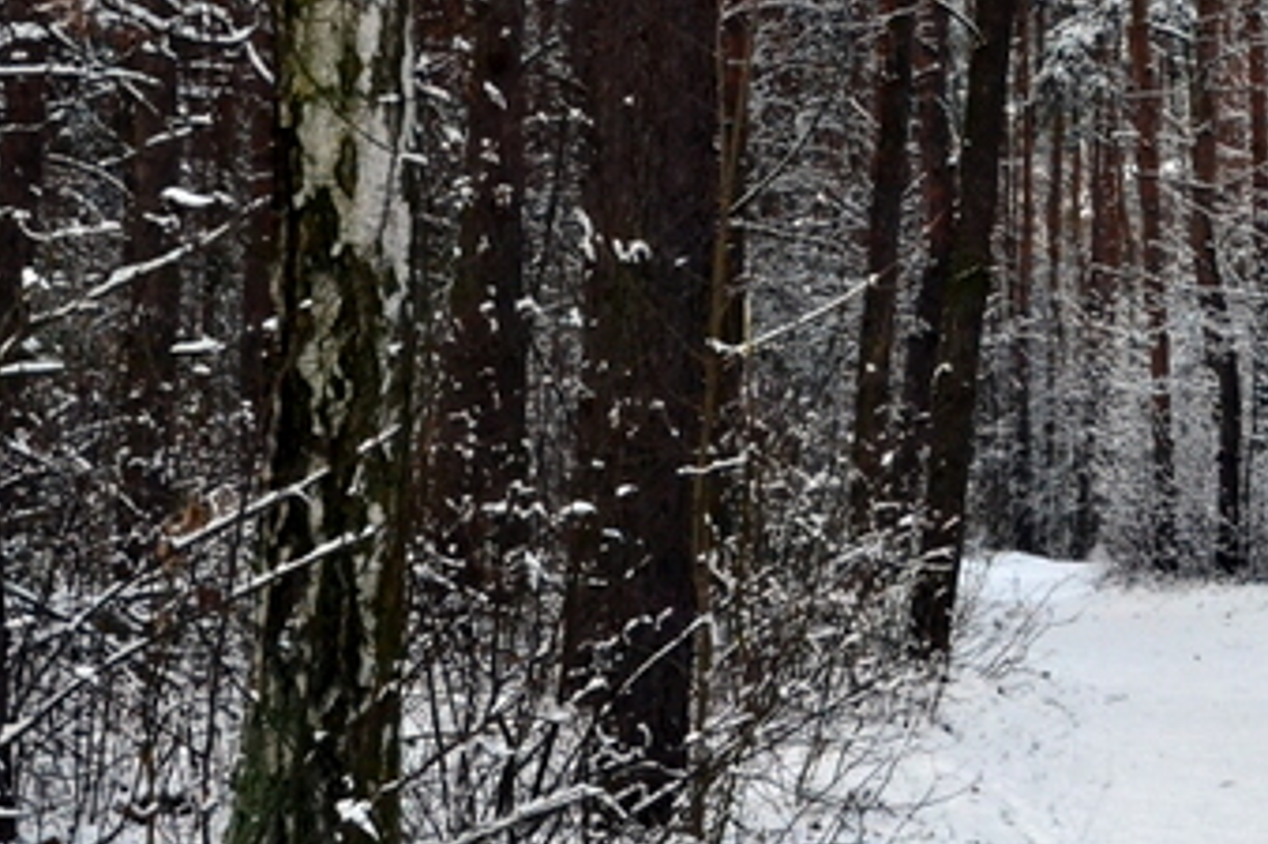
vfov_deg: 10.1
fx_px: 4752
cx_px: 1260
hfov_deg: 14.9
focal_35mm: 135
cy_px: 503
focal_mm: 38
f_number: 9
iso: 3200
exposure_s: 1/160
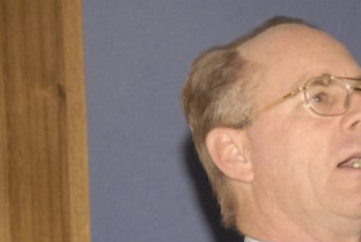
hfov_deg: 6.6
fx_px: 3077
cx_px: 486
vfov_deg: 4.5
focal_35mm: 306
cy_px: 237
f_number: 5
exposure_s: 1/60
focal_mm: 75
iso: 720
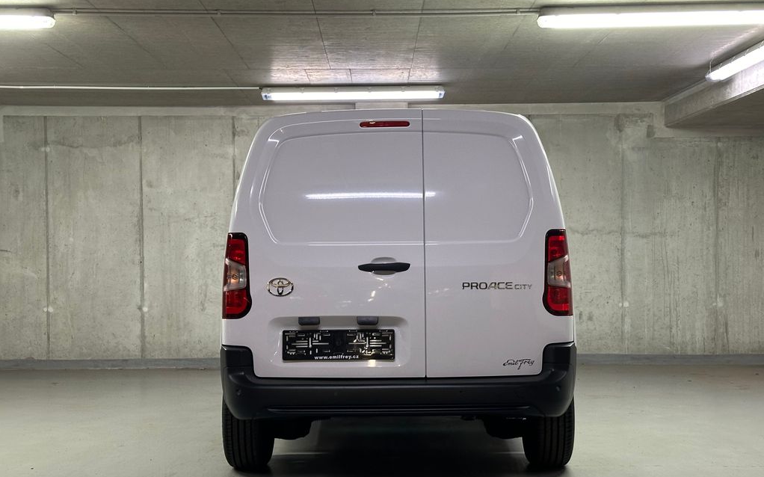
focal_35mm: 51
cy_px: 261
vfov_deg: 25.3
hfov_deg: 39.6
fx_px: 1062
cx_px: 382
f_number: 1.78
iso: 250
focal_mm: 6.86
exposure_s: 1/50
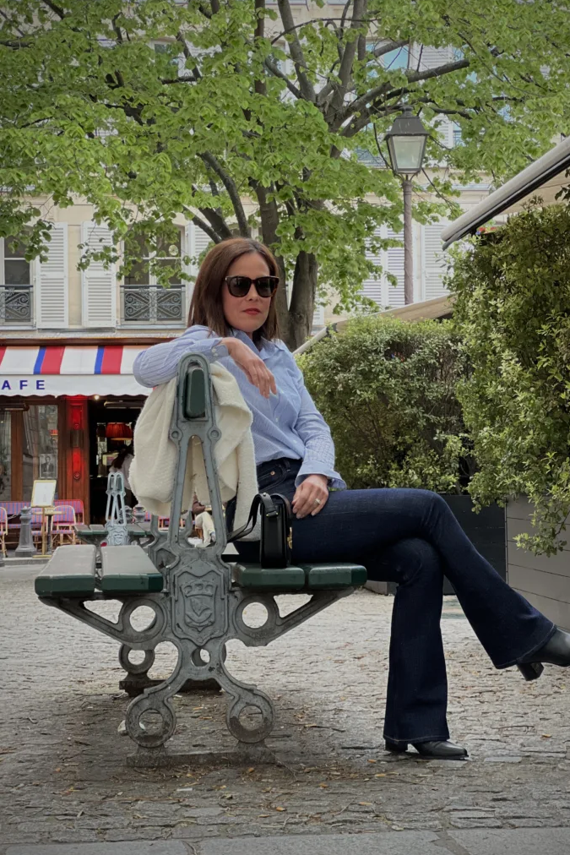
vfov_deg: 25.1
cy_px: 427
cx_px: 323
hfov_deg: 16.9
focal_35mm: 81
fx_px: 1923
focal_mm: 9
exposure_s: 1/95
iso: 250
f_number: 2.8
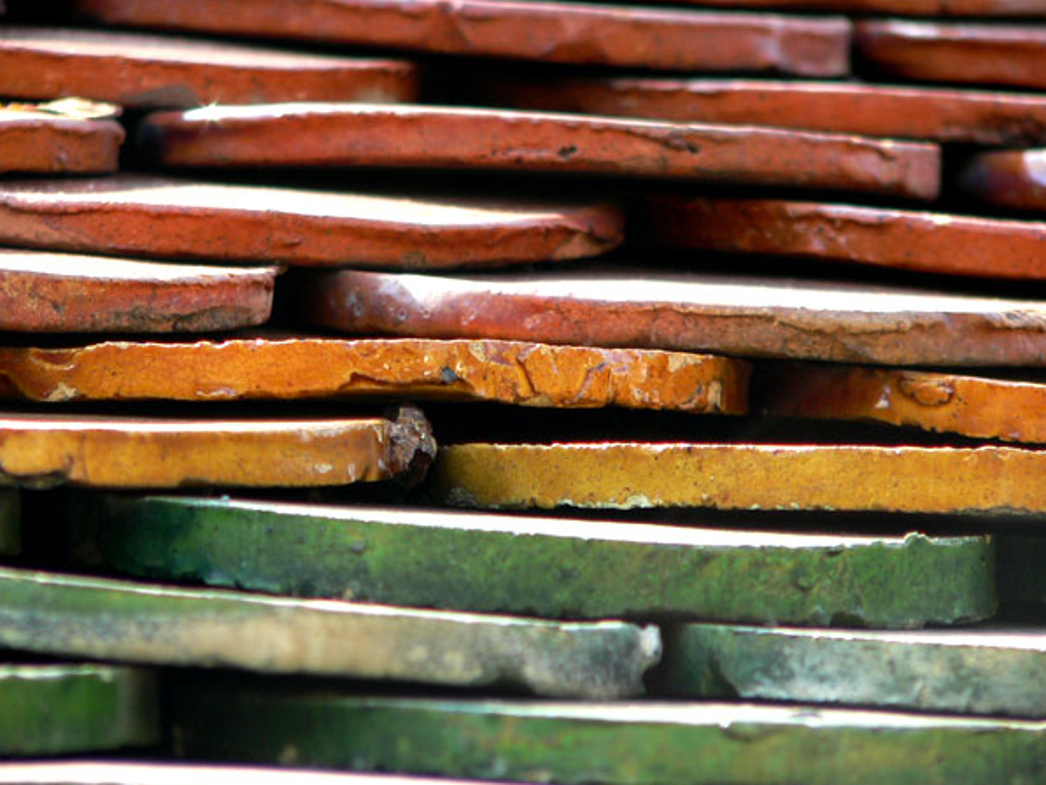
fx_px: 12754
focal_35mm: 422
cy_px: 392
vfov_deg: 3.5
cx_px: 524
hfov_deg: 4.7
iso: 80
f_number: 3.3
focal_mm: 55.2
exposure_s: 1/100
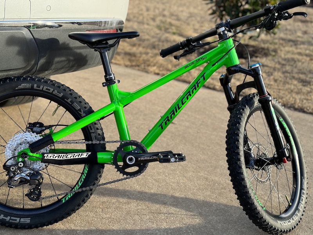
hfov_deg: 39.7
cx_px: 156
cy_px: 118
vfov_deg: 30.3
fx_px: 434
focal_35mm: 48
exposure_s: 1/645
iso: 64
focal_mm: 6.86
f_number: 1.78
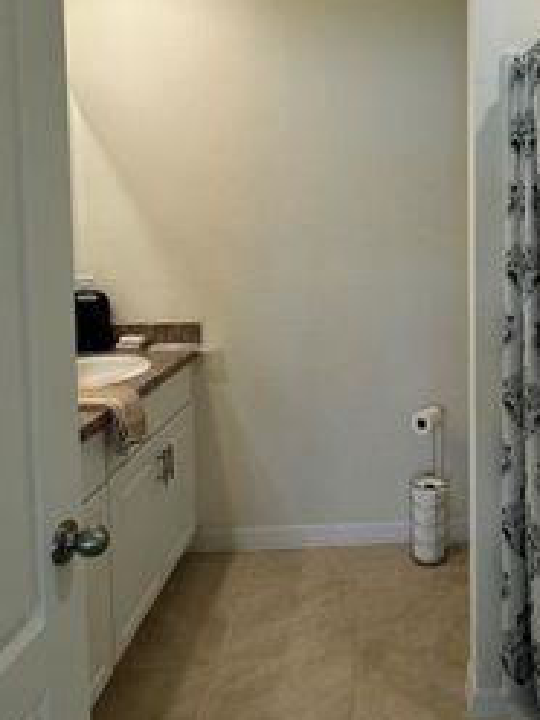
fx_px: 624
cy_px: 253
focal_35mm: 30
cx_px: 417
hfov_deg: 44.9
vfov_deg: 58.9
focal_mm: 2.22
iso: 125
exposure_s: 1/120
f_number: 2.2
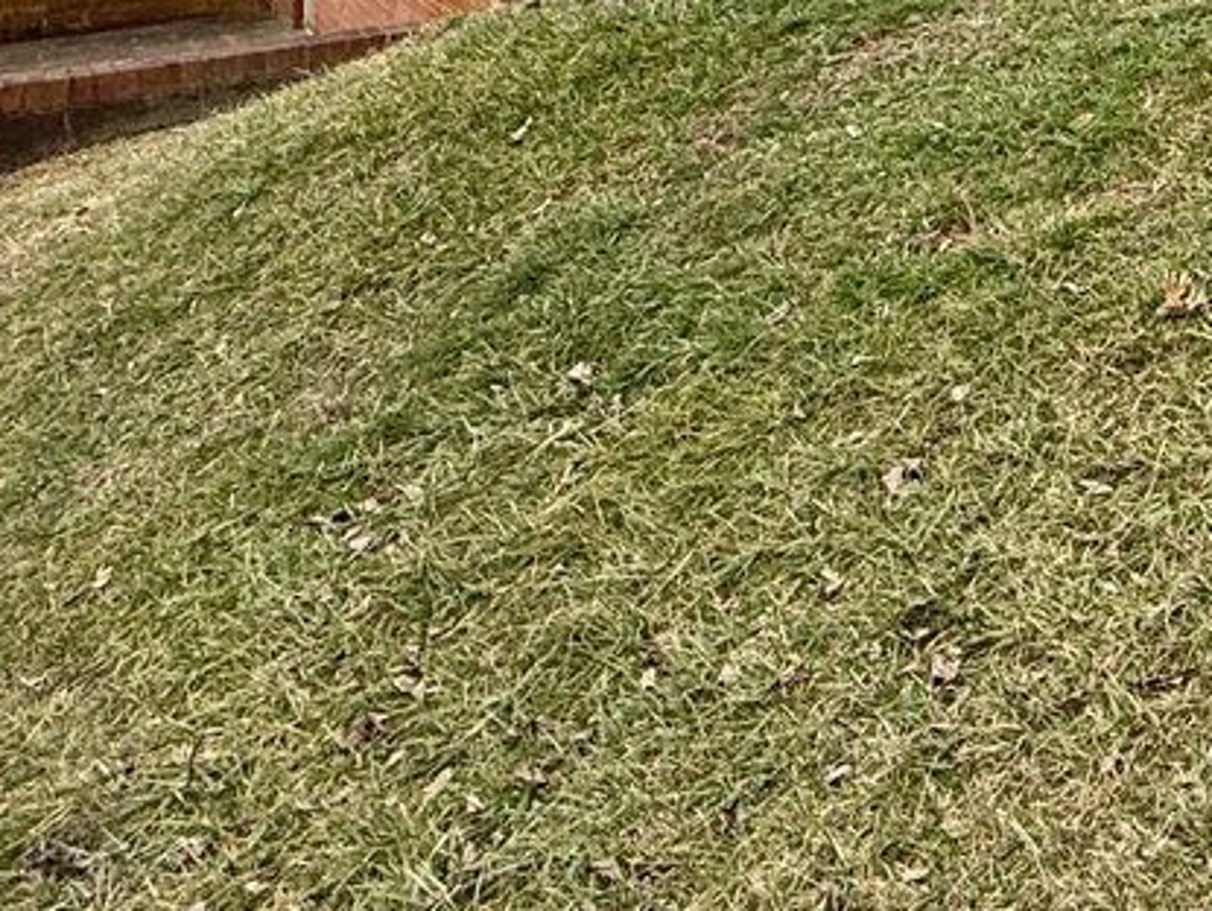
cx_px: 1234
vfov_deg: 23.0
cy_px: -463
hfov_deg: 33.9
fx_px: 1787
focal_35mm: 51
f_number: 2.2
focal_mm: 2.22
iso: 50
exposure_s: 1/326
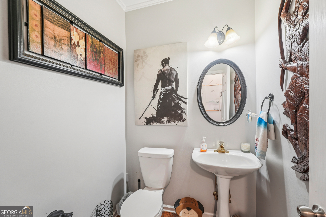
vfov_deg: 81.2
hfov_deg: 104.3
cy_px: 108
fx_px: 127
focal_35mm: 14
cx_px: 163
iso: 320
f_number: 8
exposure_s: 1/5
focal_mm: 14
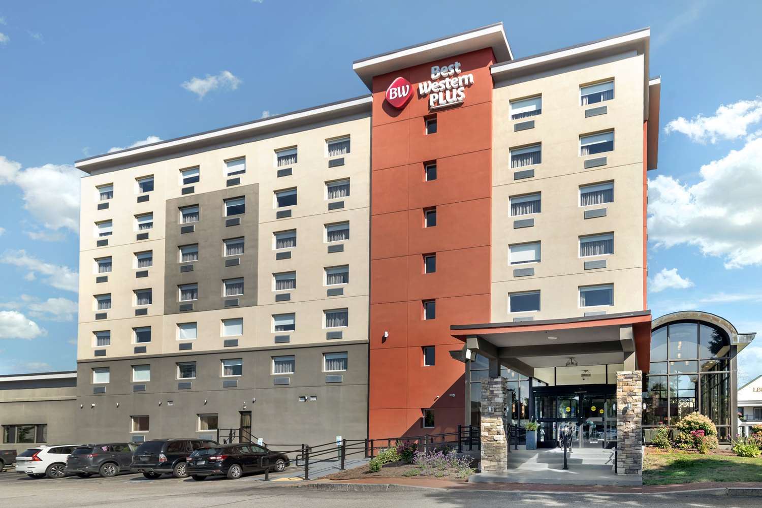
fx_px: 339
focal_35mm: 16
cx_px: 381
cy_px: 254
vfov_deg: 73.7
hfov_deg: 96.7
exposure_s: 1/400
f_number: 9
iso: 100
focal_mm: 16
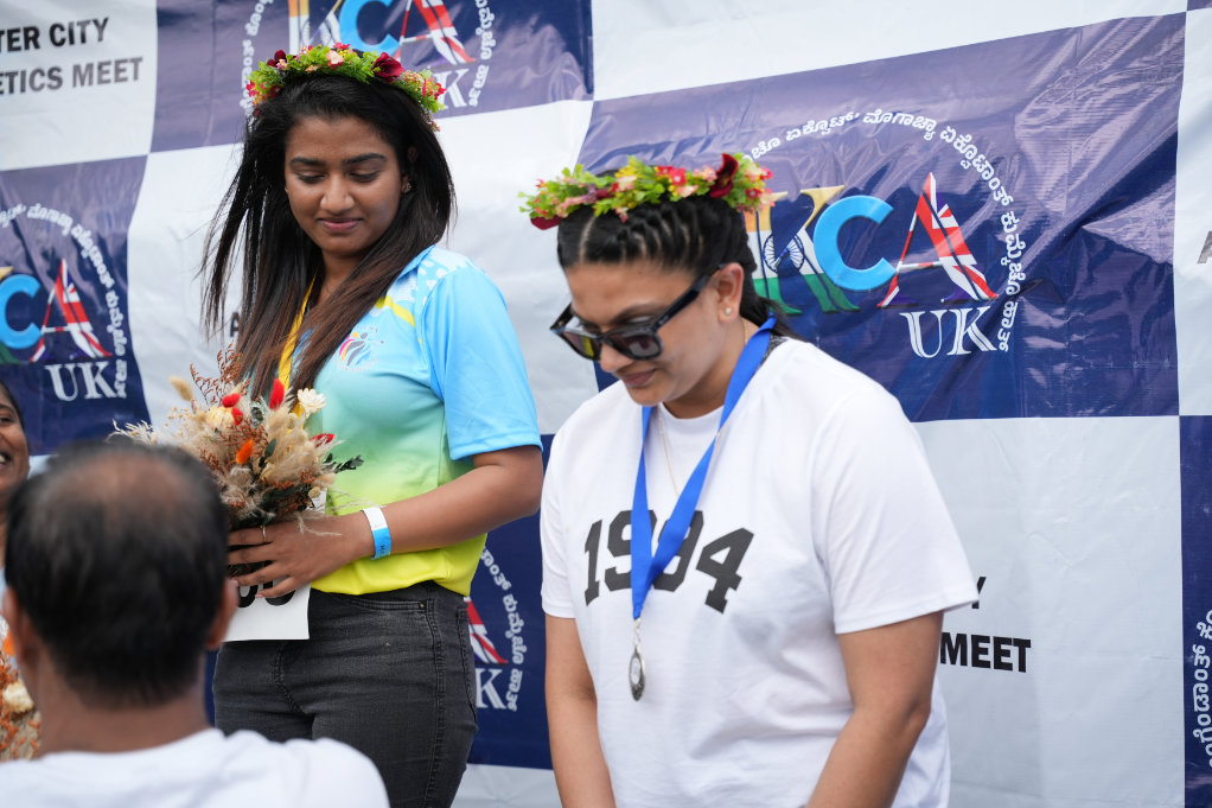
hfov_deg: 36.3
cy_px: 404
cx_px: 606
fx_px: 1851
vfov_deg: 24.6
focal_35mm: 55
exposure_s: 1/2000
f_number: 2.8
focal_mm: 55
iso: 250
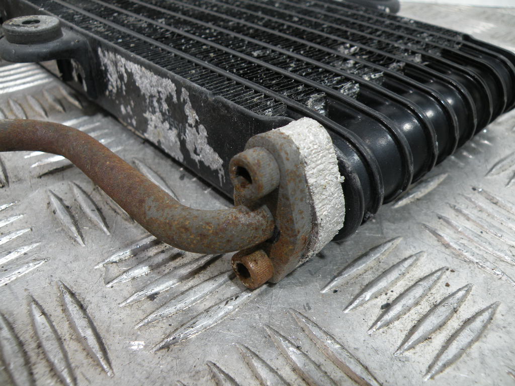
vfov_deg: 51.4
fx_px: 402
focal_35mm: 27
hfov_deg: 65.3
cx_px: 258
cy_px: 193
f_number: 2.8
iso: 96
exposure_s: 1/59.8
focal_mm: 4.7
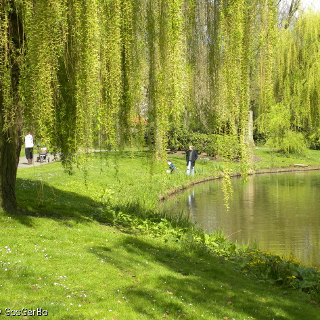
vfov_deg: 21.9
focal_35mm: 79
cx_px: 196
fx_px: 826
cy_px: 158
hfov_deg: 21.9
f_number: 4.5
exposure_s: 1/196
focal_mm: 11.8
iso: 64
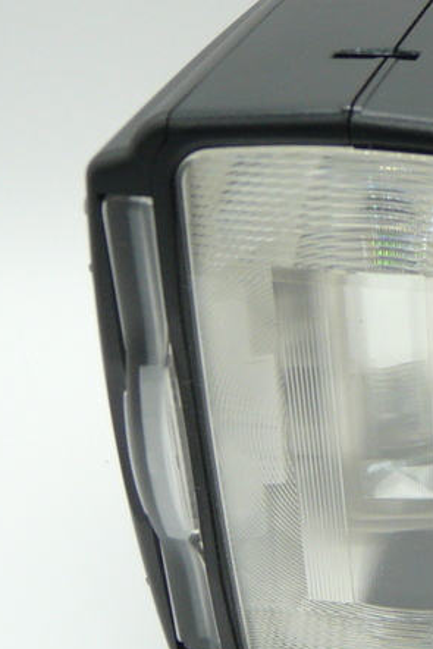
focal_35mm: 79
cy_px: 285
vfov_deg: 25.6
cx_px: 707
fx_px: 1424
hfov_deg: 15.5
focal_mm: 4.6
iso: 100
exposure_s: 1/60
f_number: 2.8
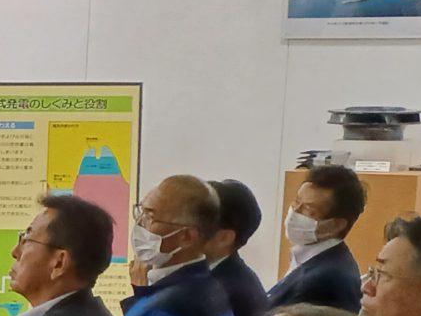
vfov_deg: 8.9
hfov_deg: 10.0
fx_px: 1995
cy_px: 421
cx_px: -688
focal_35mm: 164
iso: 64
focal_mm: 3.58
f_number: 1.9
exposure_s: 1/50
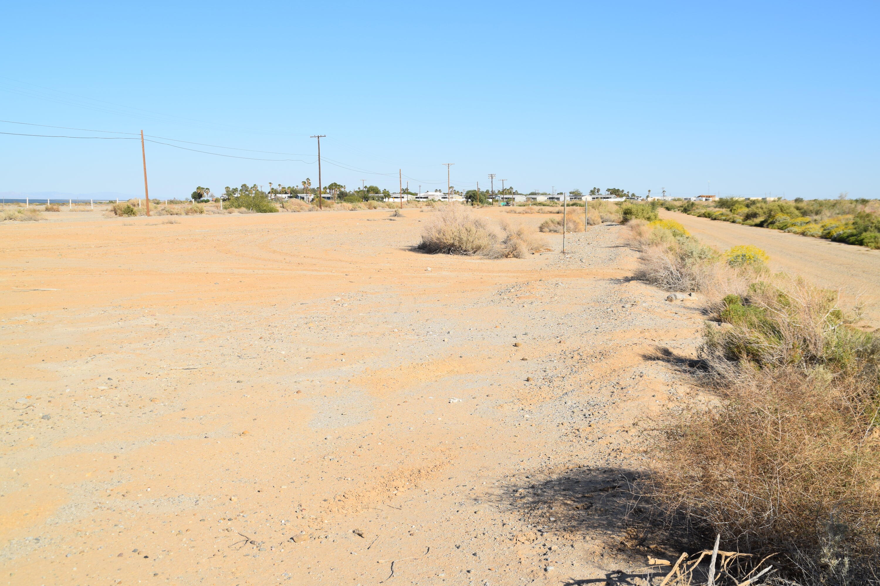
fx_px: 917
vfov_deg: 35.5
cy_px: 293
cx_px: 440
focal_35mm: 38
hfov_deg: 51.3
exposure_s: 1/500
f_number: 11
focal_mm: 25
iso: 200
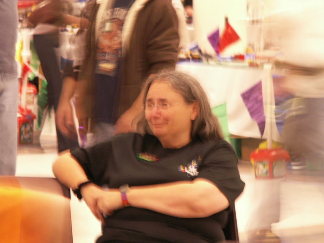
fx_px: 2190
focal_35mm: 234
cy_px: 122
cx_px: 162
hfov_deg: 8.5
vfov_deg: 6.4
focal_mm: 38.38
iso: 160
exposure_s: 1/2
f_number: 4
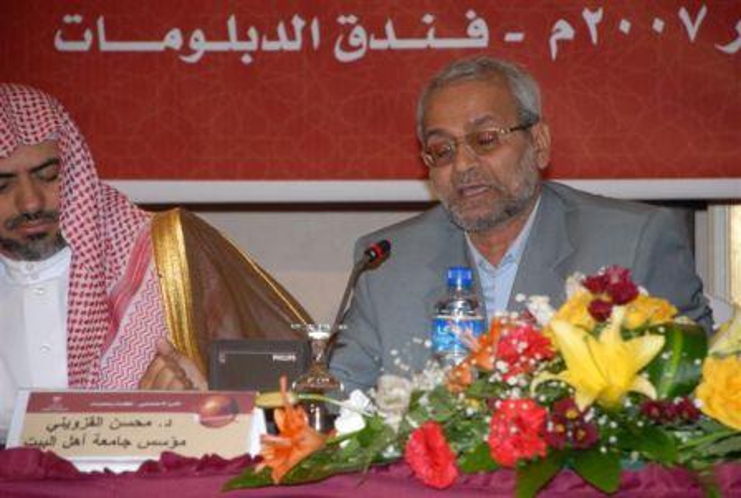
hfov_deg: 11.4
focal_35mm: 180
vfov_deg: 7.7
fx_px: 3714
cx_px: 370
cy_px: 249
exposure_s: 1/60
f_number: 5.6
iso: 400
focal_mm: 120
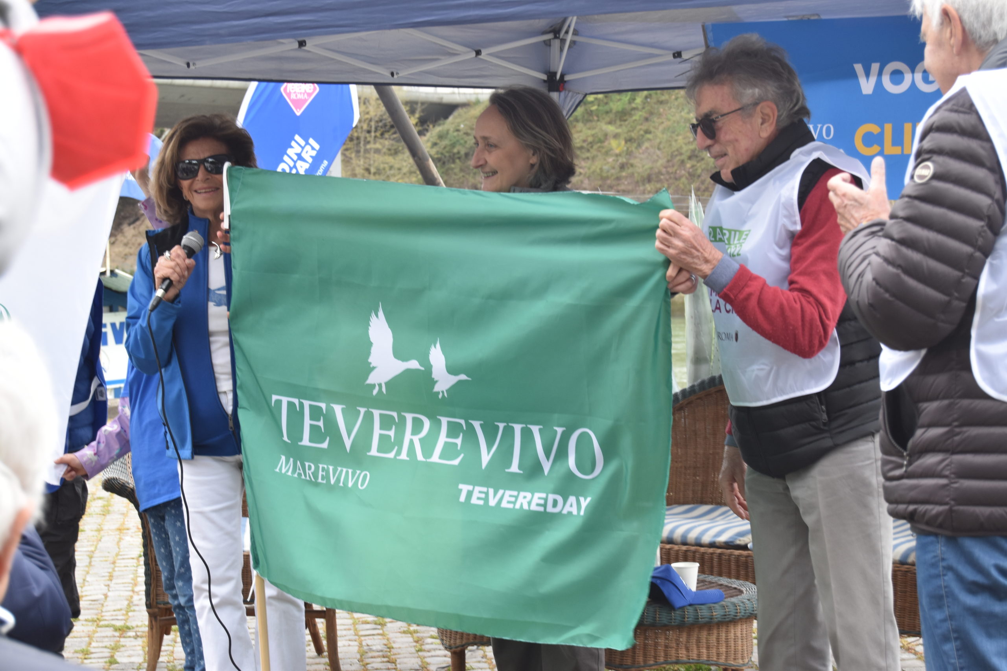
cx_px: 504
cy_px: 336
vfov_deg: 16.6
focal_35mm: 82
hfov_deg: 24.6
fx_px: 2308
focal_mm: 55
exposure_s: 1/200
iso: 400
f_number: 7.1
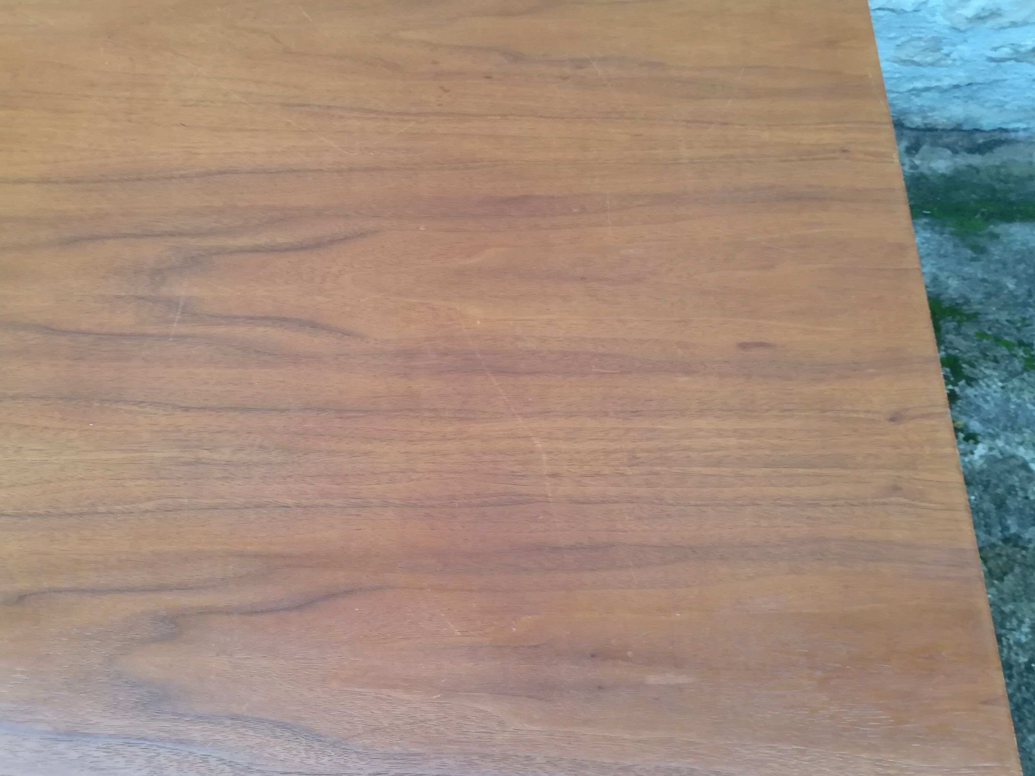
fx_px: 1017
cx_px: 407
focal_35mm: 34
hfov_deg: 53.5
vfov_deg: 41.8
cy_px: 386
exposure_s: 1/33.3
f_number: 2.2
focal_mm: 3.83
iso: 250
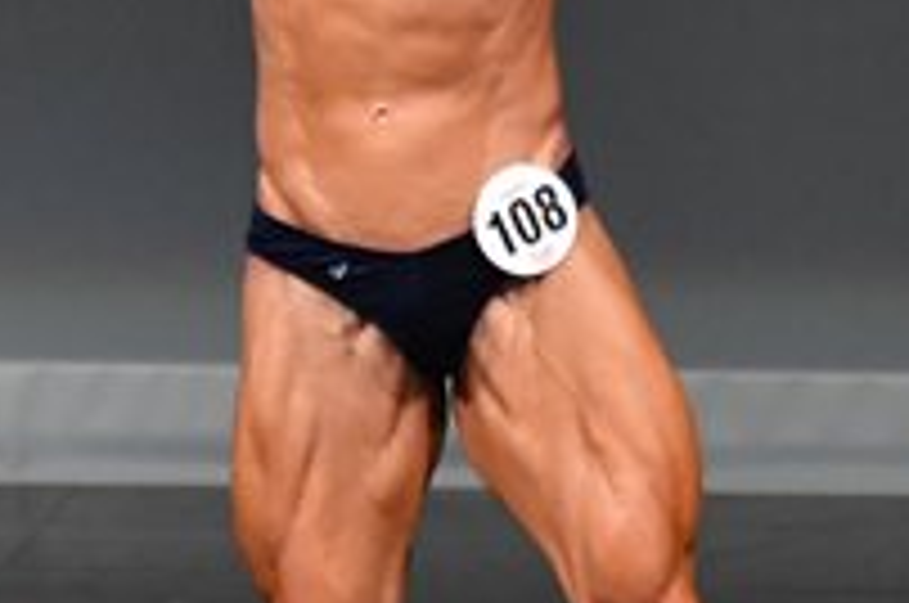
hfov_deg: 1.7
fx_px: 30478
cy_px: 292
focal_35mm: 1209
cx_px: 268
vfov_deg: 1.1
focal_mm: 210
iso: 4000
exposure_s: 1/400
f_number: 5.6
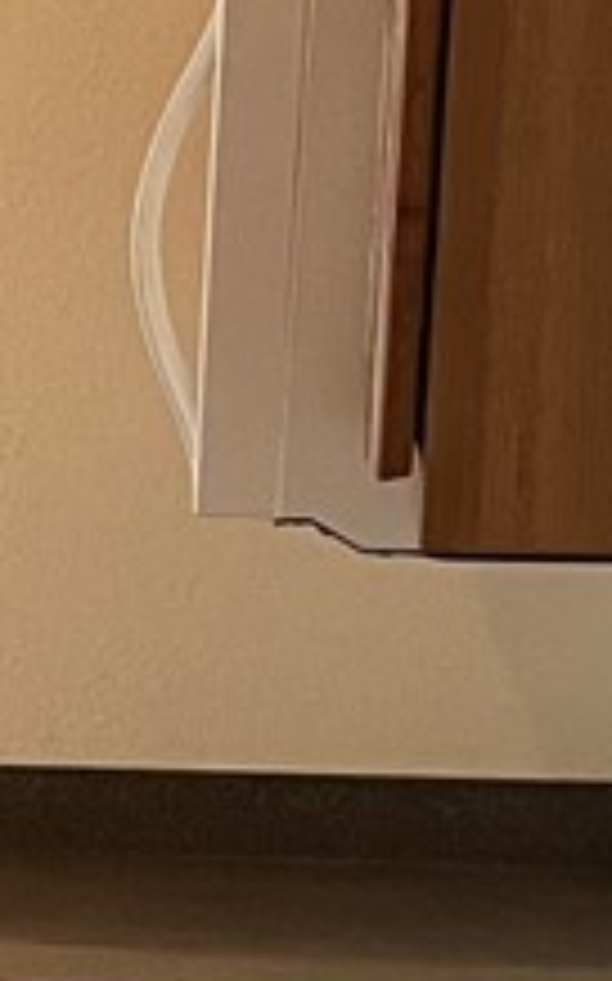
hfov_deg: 5.5
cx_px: -2020
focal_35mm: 202
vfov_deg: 10.3
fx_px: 5398
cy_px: 999
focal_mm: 5.1
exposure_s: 1/60
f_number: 1.6
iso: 80
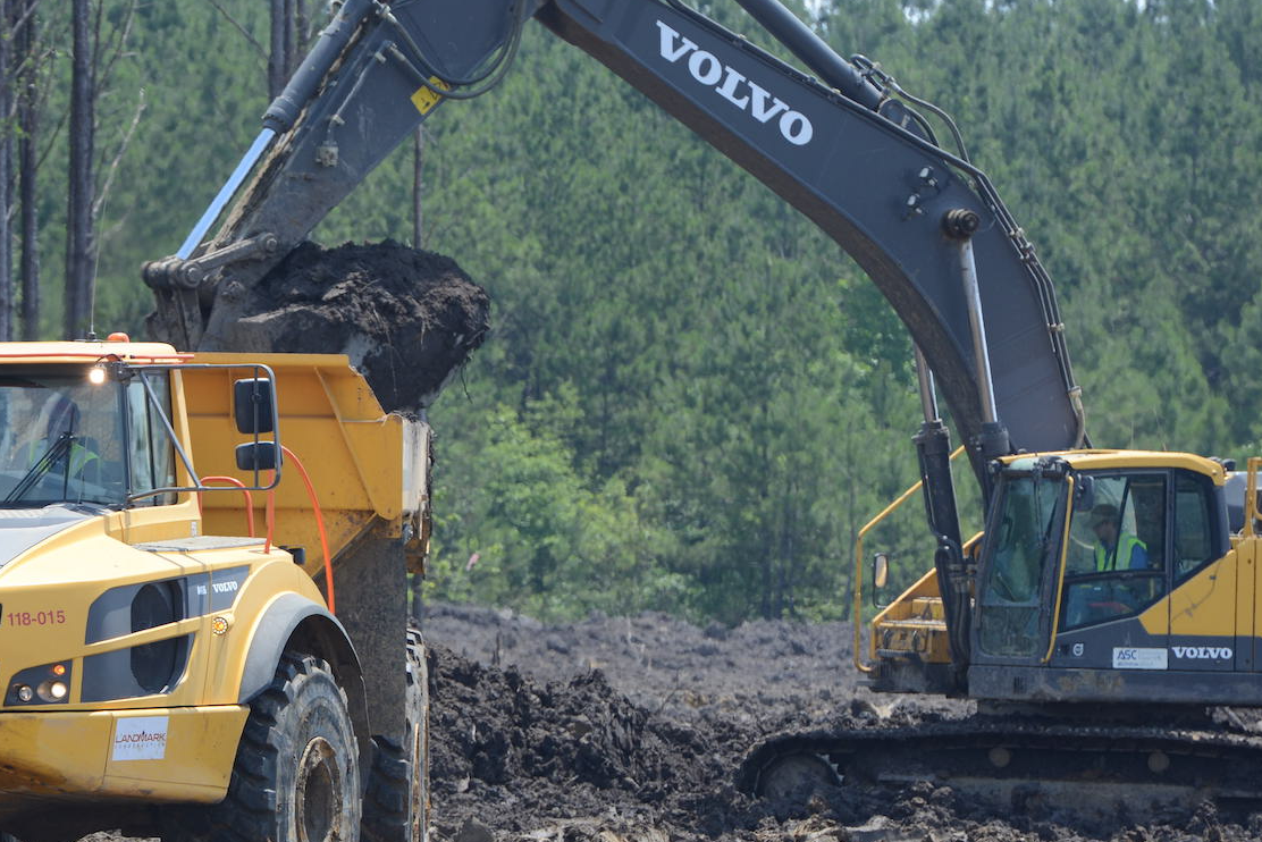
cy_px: 487
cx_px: 85
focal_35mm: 410
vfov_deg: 3.4
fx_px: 14376
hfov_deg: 5.0
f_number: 7.1
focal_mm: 190
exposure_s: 1/250
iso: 100
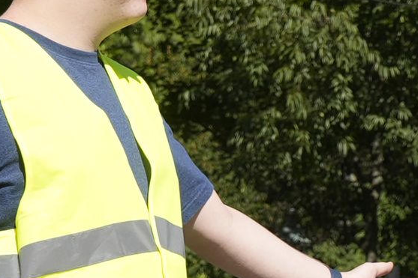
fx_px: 3169
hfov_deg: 7.5
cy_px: 457
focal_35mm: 273
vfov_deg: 5.0
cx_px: 401
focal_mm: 38
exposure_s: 1/1000
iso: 250
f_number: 6.3
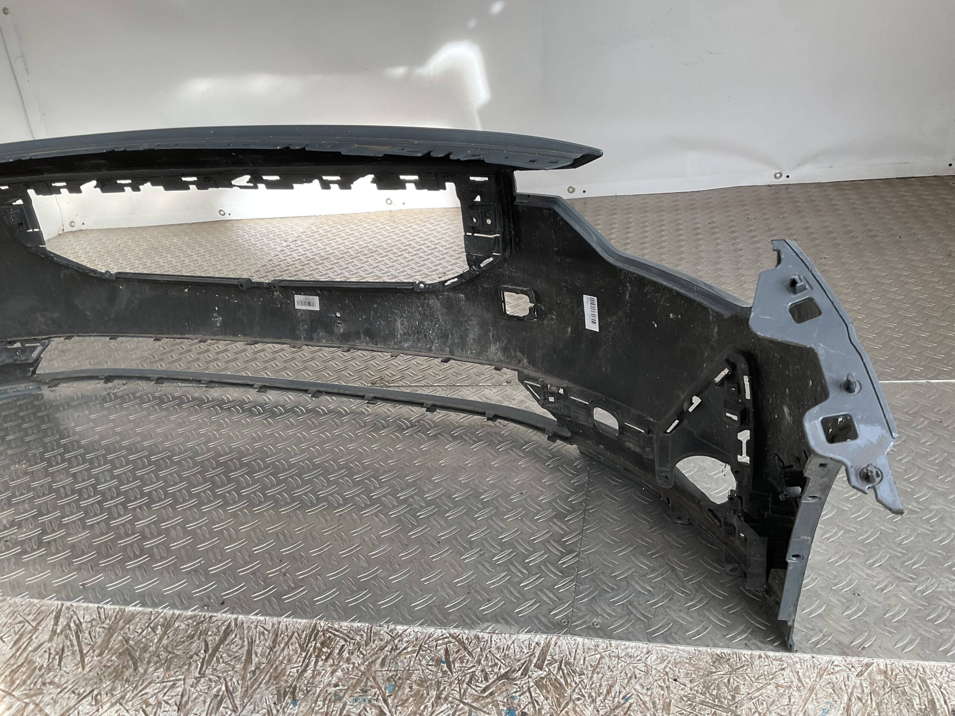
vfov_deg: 48.2
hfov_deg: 61.7
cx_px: 478
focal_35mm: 29
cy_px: 358
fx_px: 800
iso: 16
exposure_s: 1/169
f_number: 1.8
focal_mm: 3
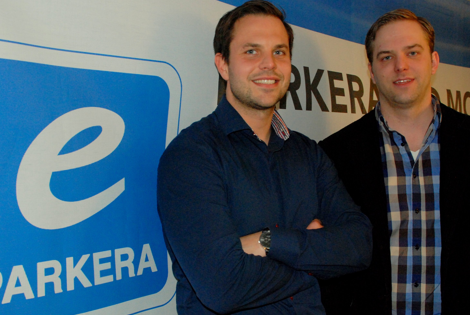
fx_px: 575
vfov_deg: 30.5
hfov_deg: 44.4
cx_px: 232
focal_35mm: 44
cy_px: 181
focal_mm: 22
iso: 1000
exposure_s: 1/60
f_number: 5
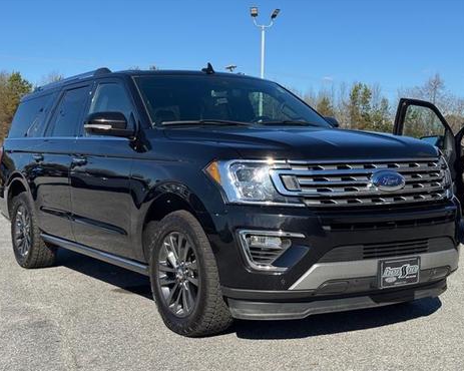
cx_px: 216
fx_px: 700
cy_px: 182
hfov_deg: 36.7
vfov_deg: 29.7
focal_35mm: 51
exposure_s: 1/3610
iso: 64
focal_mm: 6.76
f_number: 1.78
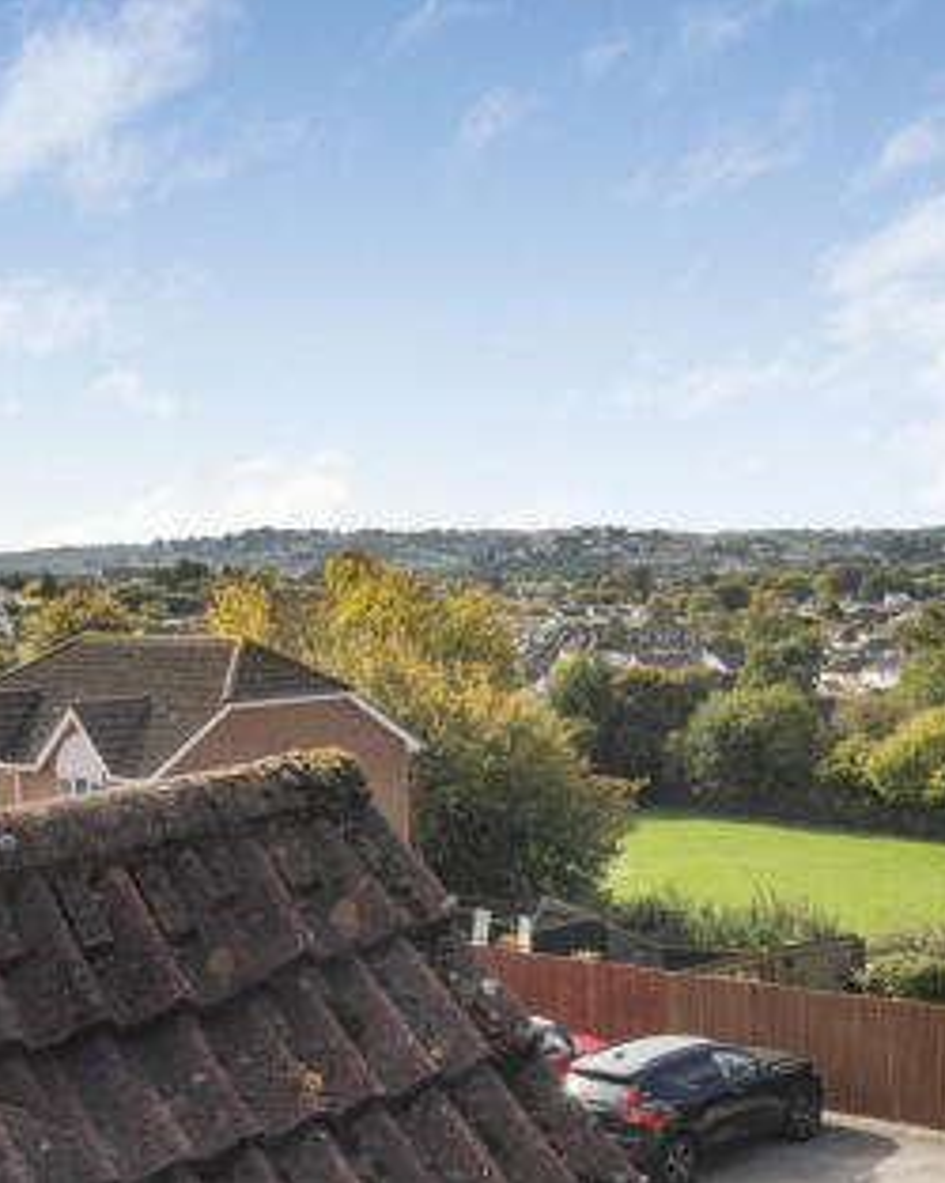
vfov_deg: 37.4
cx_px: 438
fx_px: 1750
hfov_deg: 30.2
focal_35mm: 50
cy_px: 595
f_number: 22
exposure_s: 1/40
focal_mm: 35
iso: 160
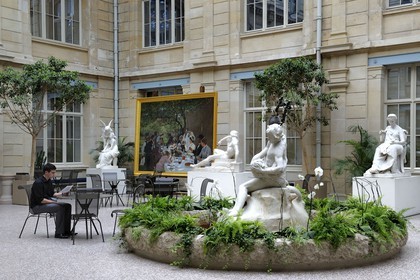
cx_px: 210
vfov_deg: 31.9
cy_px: 140
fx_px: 490
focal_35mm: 42
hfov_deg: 46.4
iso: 800
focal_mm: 42
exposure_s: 1/160
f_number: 6.3
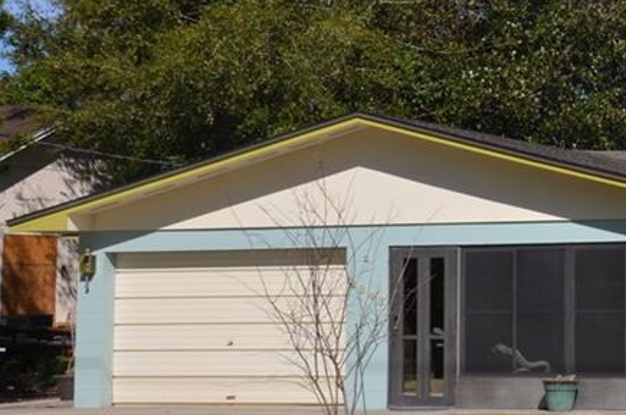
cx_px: 724
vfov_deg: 12.1
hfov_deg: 17.4
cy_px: 188
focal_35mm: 113
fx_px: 1961
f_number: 11
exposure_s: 1/200
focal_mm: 32
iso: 100
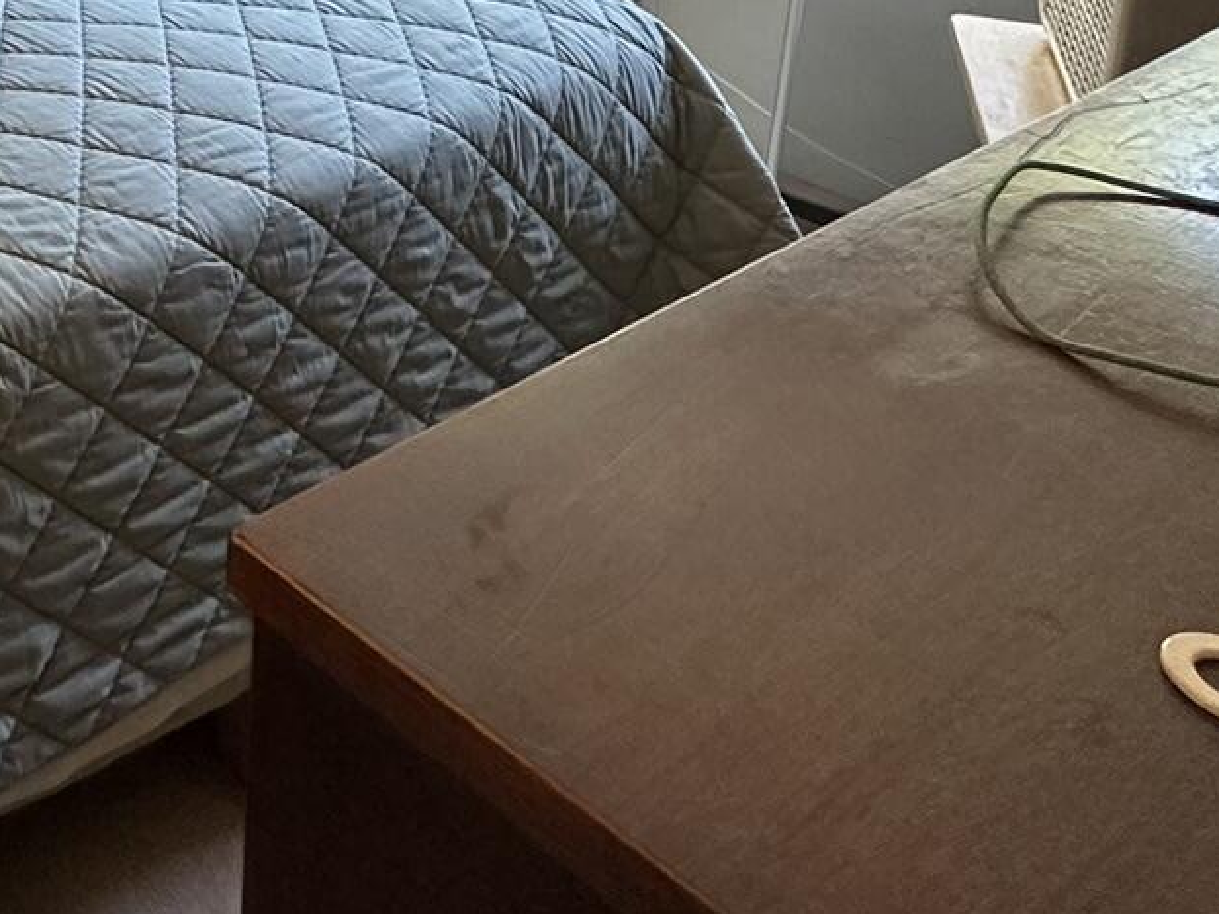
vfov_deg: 26.0
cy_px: -333
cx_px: -288
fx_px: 1620
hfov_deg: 32.9
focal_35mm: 46
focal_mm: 2.22
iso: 320
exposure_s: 1/73
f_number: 2.2
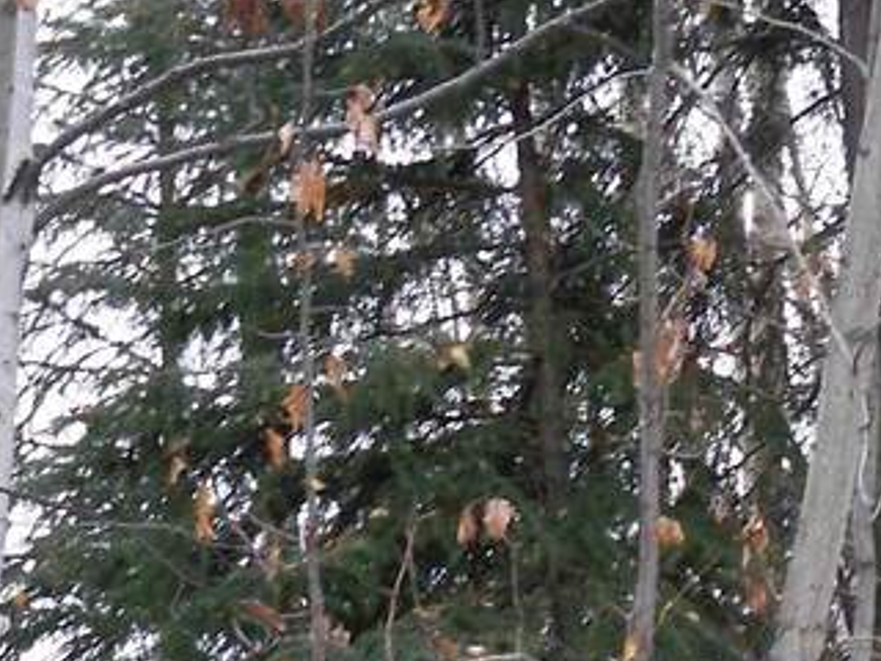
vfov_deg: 10.4
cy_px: 870
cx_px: 501
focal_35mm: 140
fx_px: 3563
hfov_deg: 14.1
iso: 160
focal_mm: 6.3
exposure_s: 1/100
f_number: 3.1
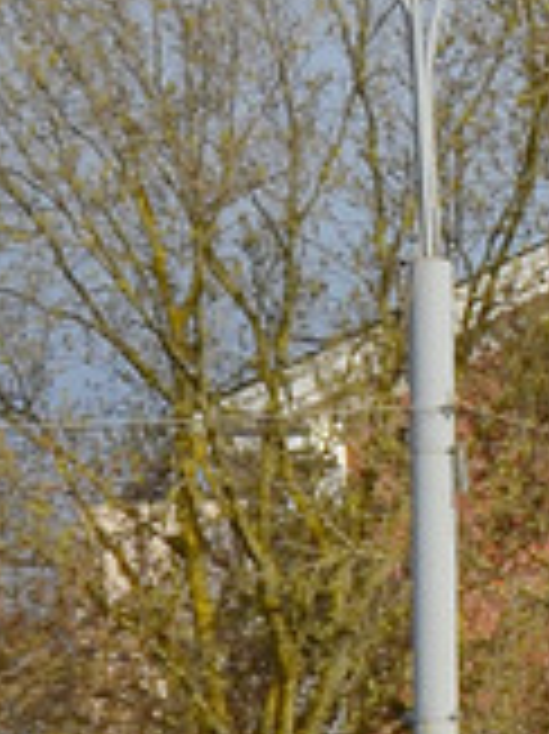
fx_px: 13488
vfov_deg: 3.1
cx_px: 2412
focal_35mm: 637
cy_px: 766
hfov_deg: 2.3
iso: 100
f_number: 8
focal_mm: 60
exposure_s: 1/400
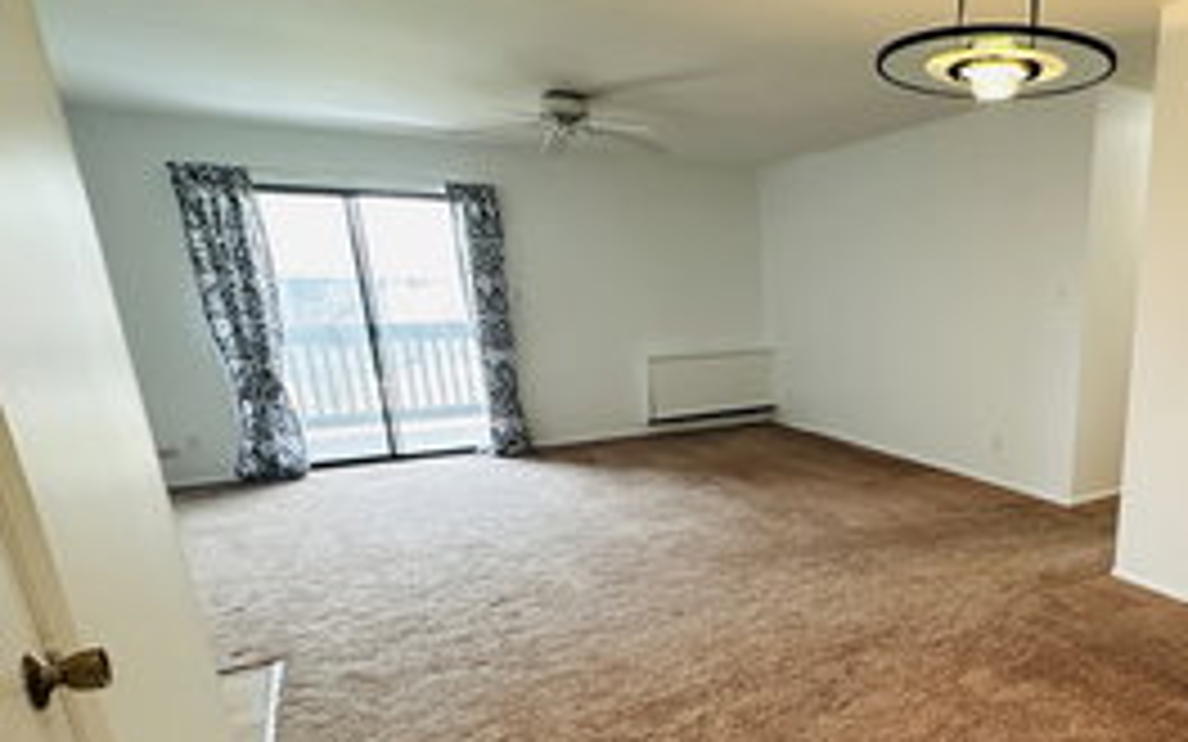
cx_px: 889
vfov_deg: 49.9
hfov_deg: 69.9
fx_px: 777
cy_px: 513
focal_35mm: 24
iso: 400
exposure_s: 1/60
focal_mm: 2.22
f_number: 2.2
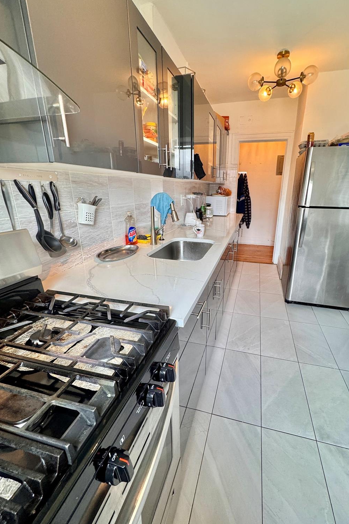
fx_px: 218
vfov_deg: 100.4
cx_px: 201
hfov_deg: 76.8
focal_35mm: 15
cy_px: 257
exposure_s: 1/60
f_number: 2.2
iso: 200
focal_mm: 2.22
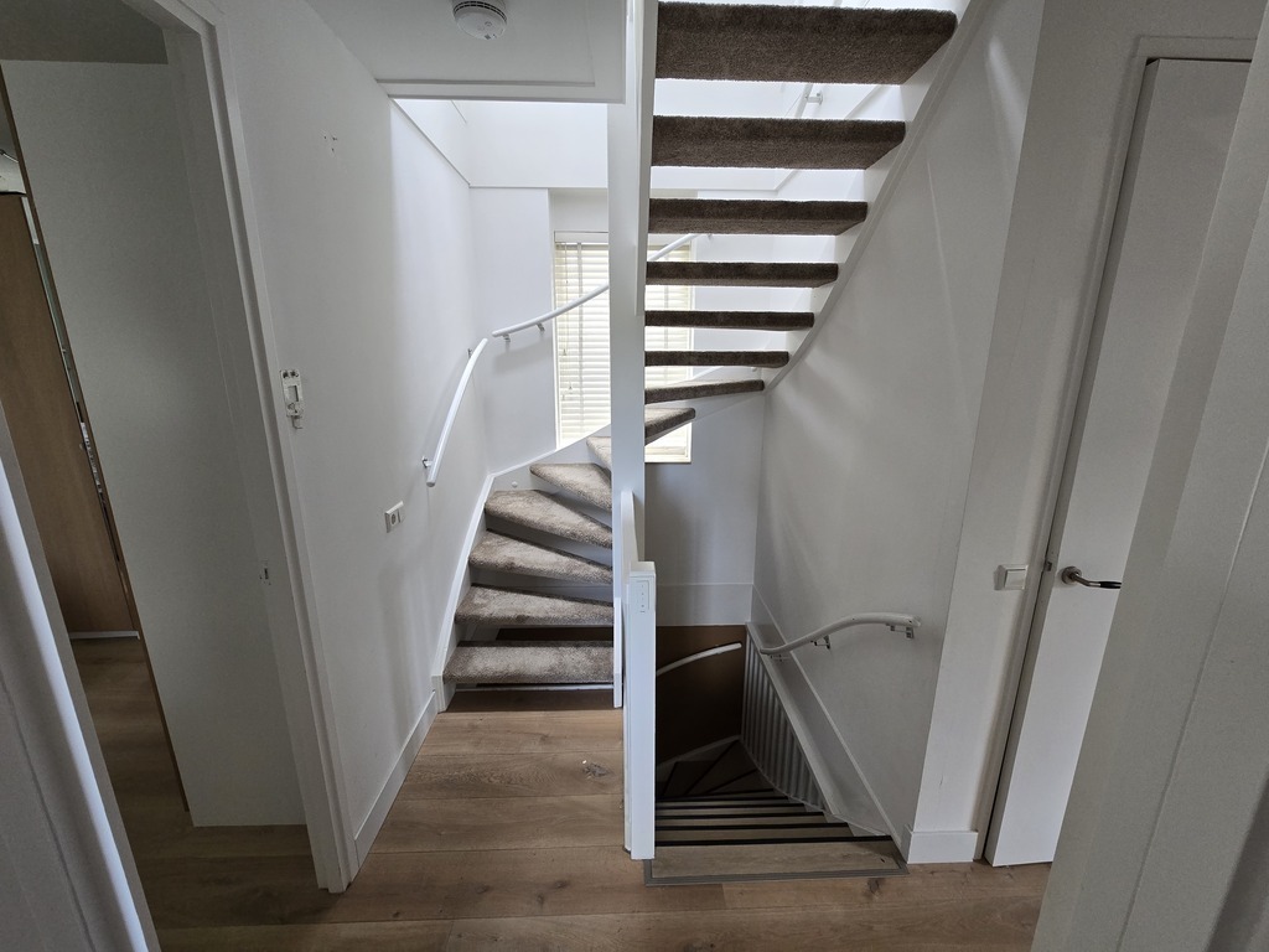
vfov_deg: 89.9
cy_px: 476
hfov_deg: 106.2
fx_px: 477
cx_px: 634
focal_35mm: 13
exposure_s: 1/100
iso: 200
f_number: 2.2
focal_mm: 2.2
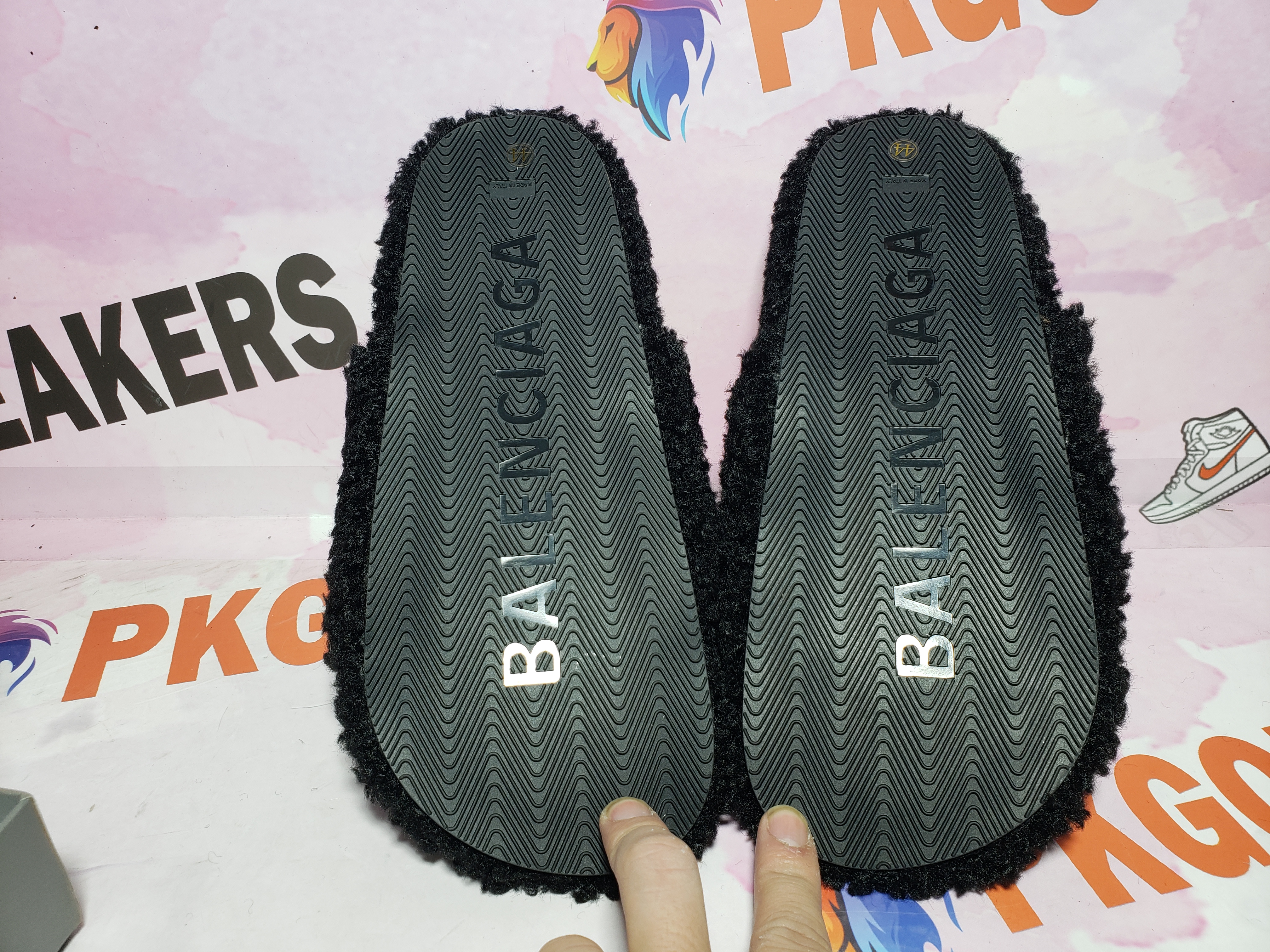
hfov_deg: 67.3
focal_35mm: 26
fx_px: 954
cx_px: 635
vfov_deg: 53.1
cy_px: 476
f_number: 2.4
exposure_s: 1/137
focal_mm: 4.3
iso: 50
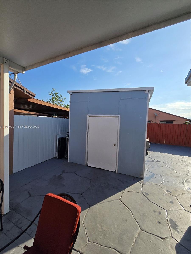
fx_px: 96
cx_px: 96
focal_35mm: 13
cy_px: 127
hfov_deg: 89.9
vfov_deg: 106.2
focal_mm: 2.2
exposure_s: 1/2723
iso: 50
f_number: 2.2
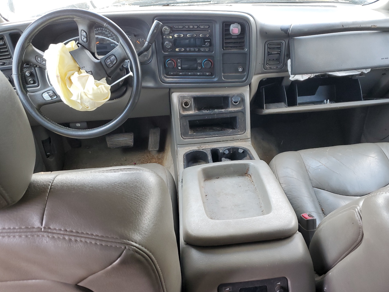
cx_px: 209
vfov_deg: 48.2
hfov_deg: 61.6
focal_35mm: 29
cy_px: 155
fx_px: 326
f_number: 1.5
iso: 69
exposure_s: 1/120
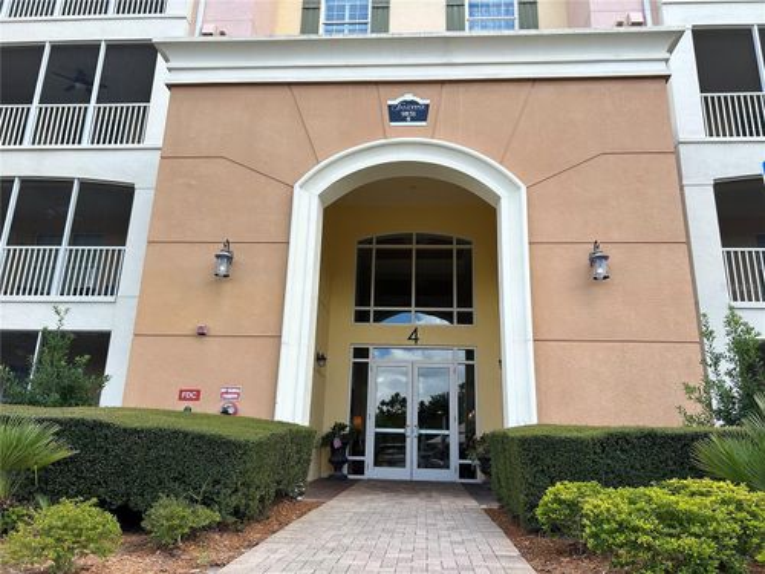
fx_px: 575
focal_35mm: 26
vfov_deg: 53.1
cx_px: 382
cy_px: 287
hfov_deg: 67.3
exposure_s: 1/1361
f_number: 1.5
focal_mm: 5.7
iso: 50
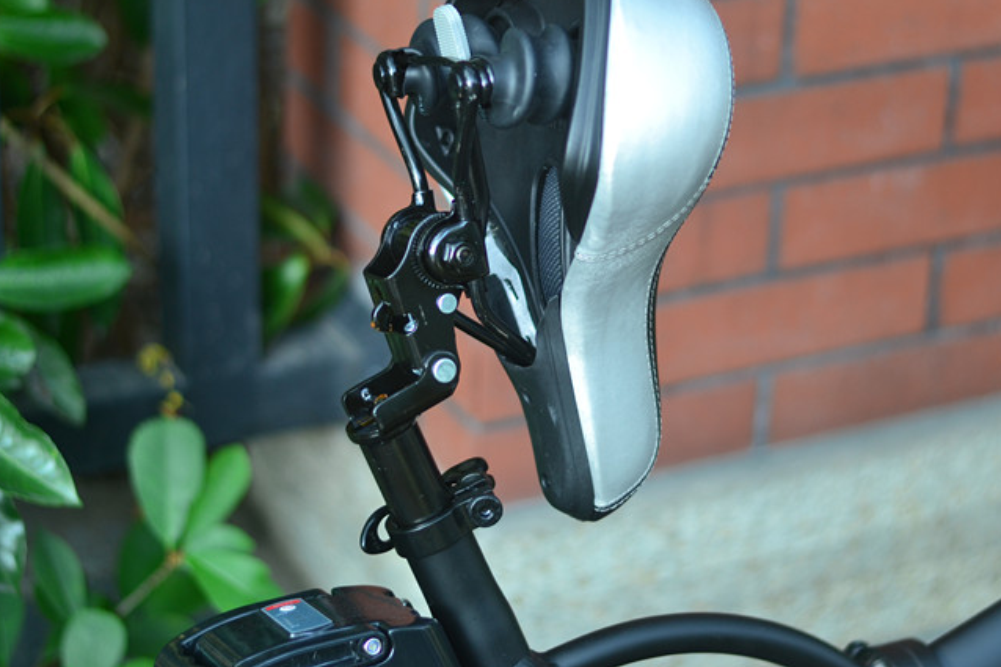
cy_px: 258
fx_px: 2613
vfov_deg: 14.5
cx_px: 595
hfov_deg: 21.7
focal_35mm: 94
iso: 200
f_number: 1.8
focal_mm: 50
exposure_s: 1/400
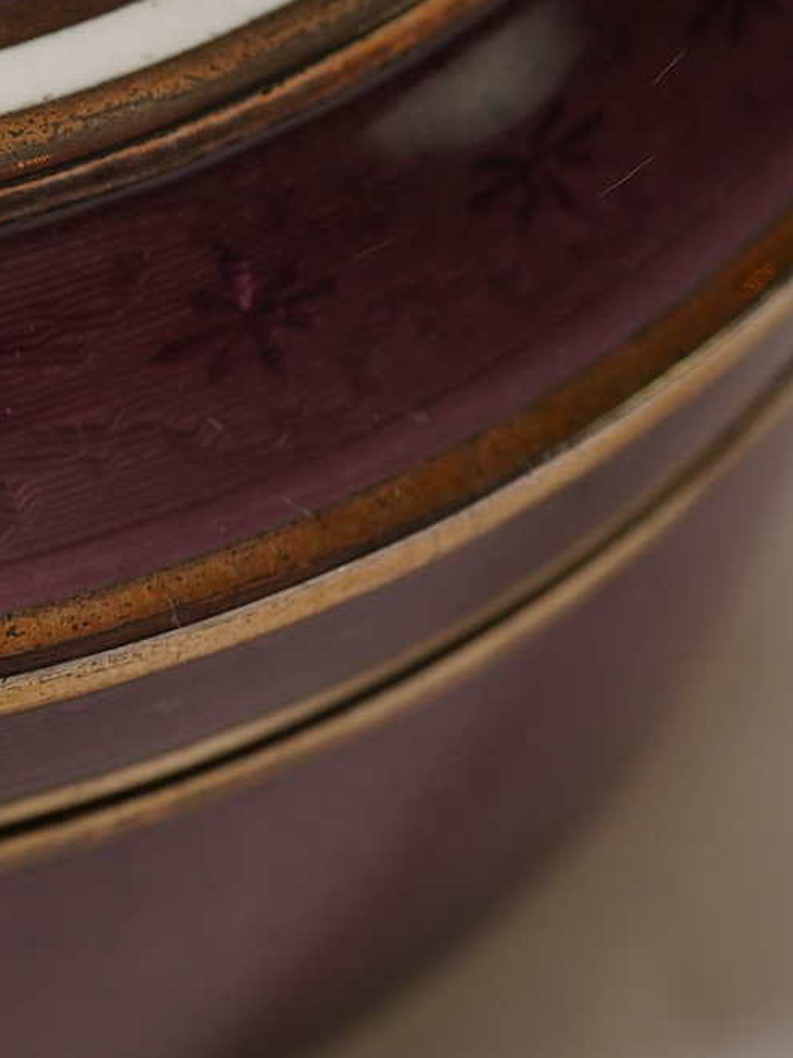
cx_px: -408
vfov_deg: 17.7
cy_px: 412
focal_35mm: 111
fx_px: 3393
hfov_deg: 12.6
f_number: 16
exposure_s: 1/125
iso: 400
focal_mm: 30
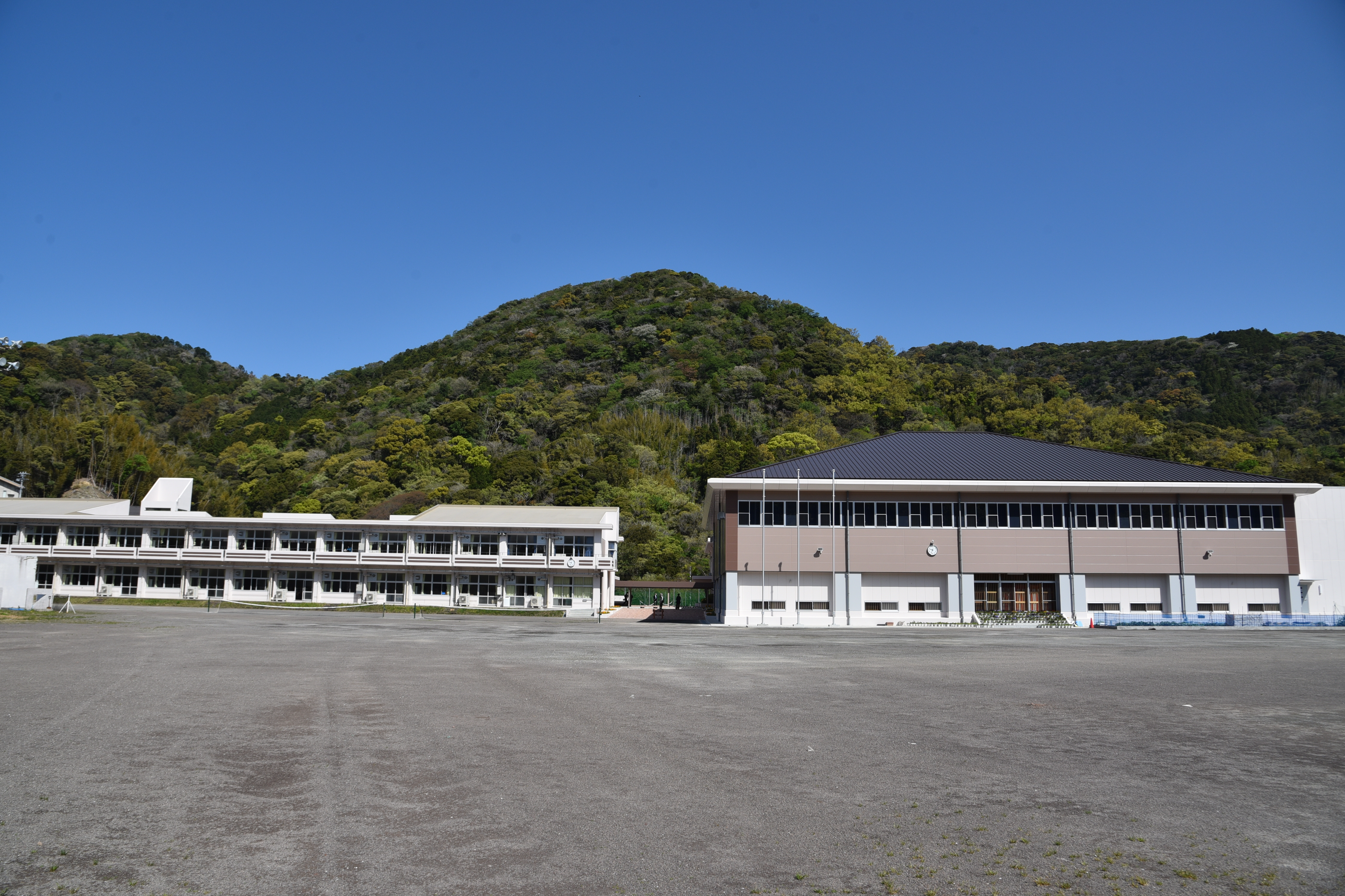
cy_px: 448
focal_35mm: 24
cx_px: 672
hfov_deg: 73.7
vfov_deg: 53.1
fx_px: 897
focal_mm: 24
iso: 200
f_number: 11
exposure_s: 1/500
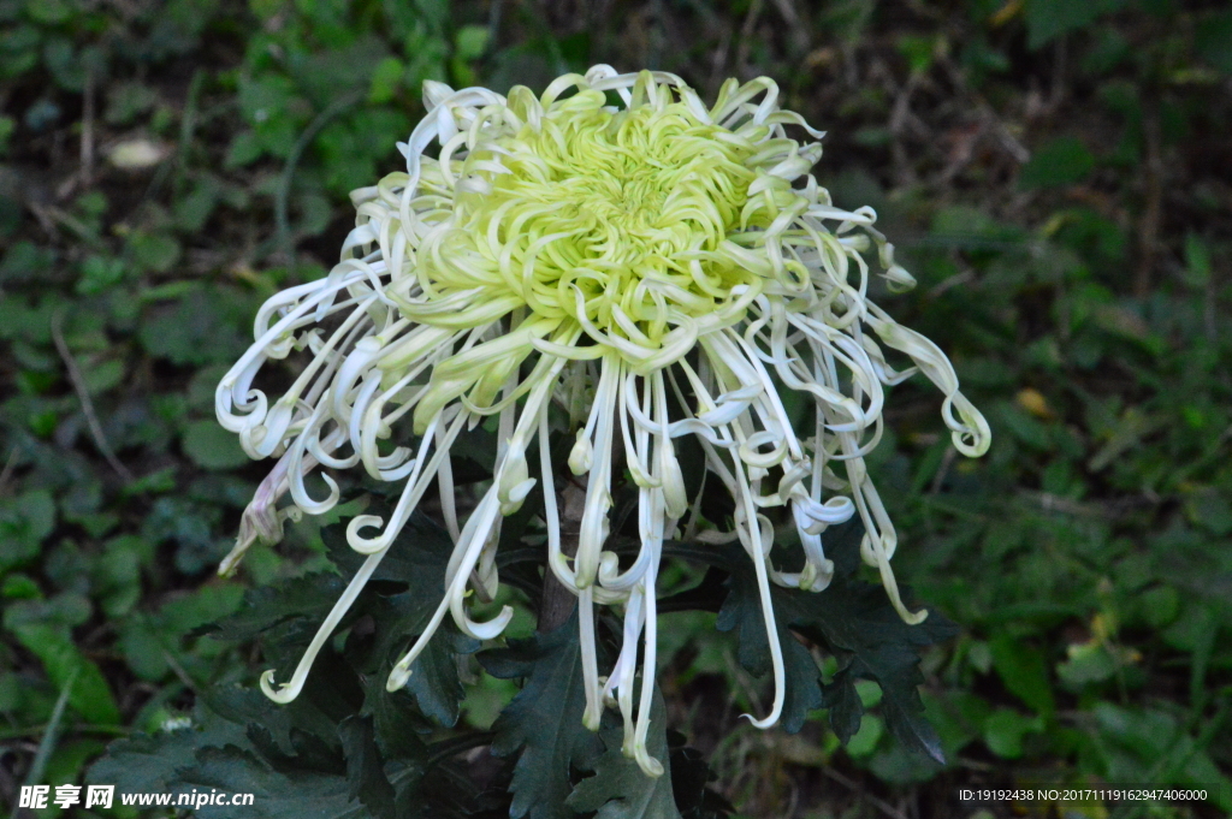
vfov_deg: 5.9
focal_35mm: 232
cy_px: 410
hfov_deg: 8.9
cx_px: 616
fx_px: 7950
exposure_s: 1/200
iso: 6400
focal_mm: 155
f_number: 20
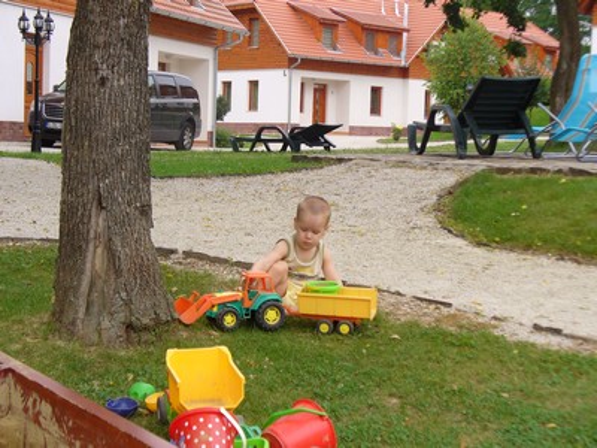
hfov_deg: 28.2
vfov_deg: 21.3
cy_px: 224
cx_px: 298
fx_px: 1190
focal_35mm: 69
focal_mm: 11.4
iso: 64
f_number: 3.2
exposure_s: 1/250
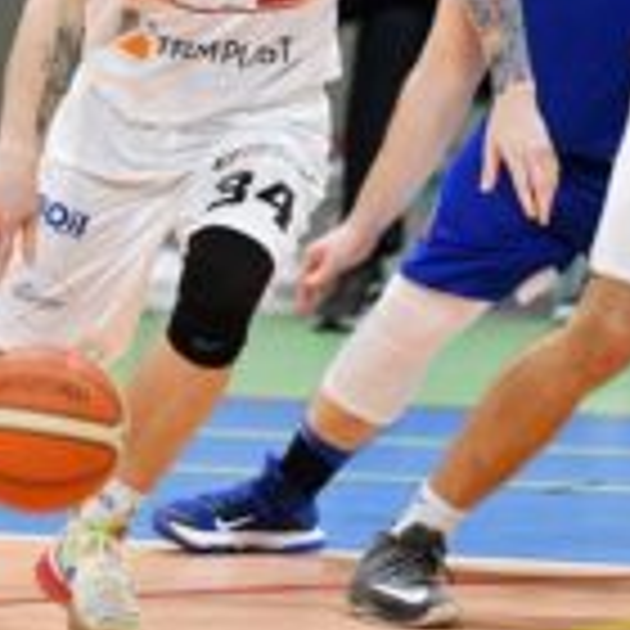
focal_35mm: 582
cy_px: 52
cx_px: 320
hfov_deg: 3.0
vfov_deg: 3.0
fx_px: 11984
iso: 2000
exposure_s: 1/640
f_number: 2.8
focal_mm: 160
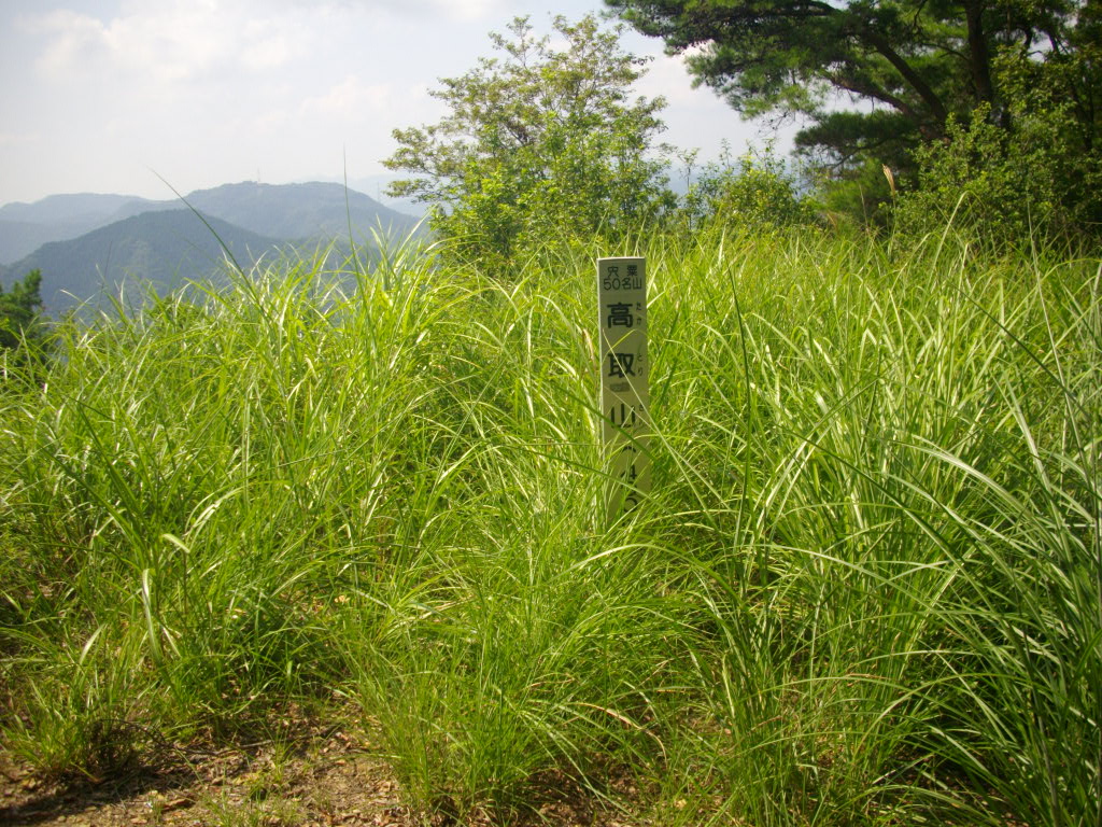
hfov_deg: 50.1
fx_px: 1178
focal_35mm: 37
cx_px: 551
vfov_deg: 38.7
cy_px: 414
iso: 100
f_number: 5.6
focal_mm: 6.2
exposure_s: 1/320
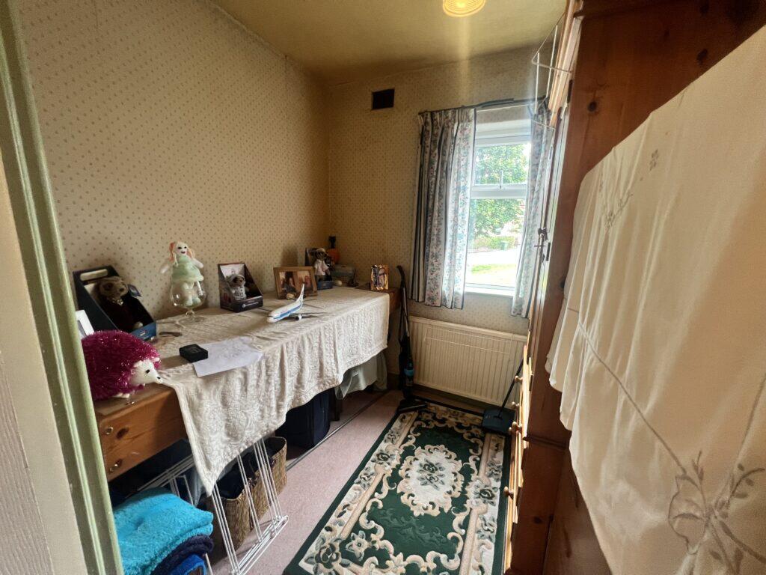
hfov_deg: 106.2
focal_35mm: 13
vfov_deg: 89.9
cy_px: 288
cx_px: 383
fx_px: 288
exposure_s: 1/50
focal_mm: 1.57
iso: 160
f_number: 1.8
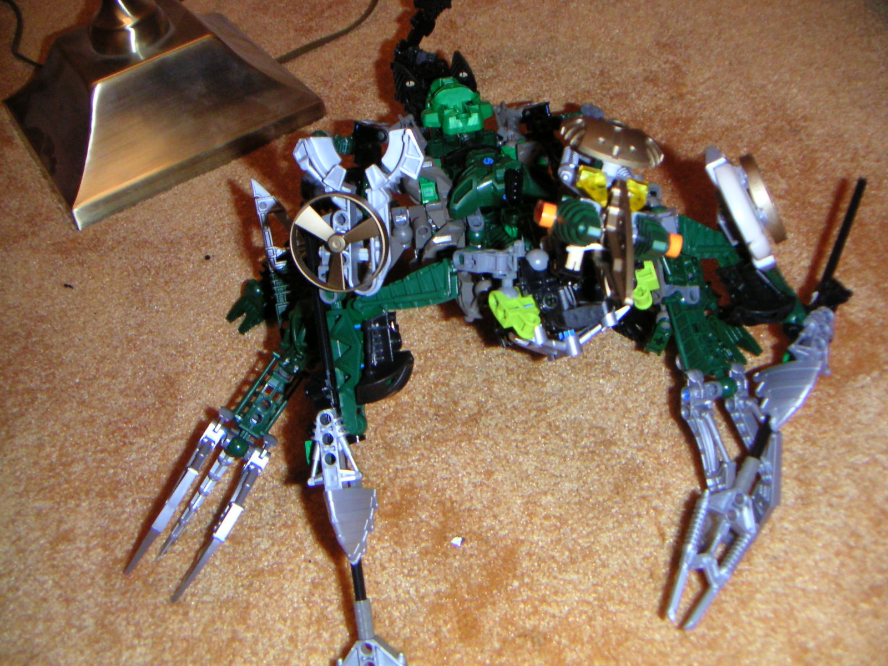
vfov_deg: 36.8
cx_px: 444
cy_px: 333
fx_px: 1000
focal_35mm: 39
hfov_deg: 47.9
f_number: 2.9
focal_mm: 5.1
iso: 200
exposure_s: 1/45
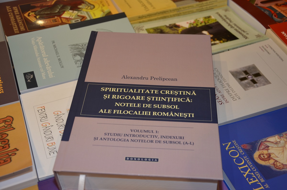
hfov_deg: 39.0
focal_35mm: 51
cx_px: 144
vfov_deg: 26.3
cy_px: 95
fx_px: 406
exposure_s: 1/60
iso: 280
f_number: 4.2
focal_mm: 34
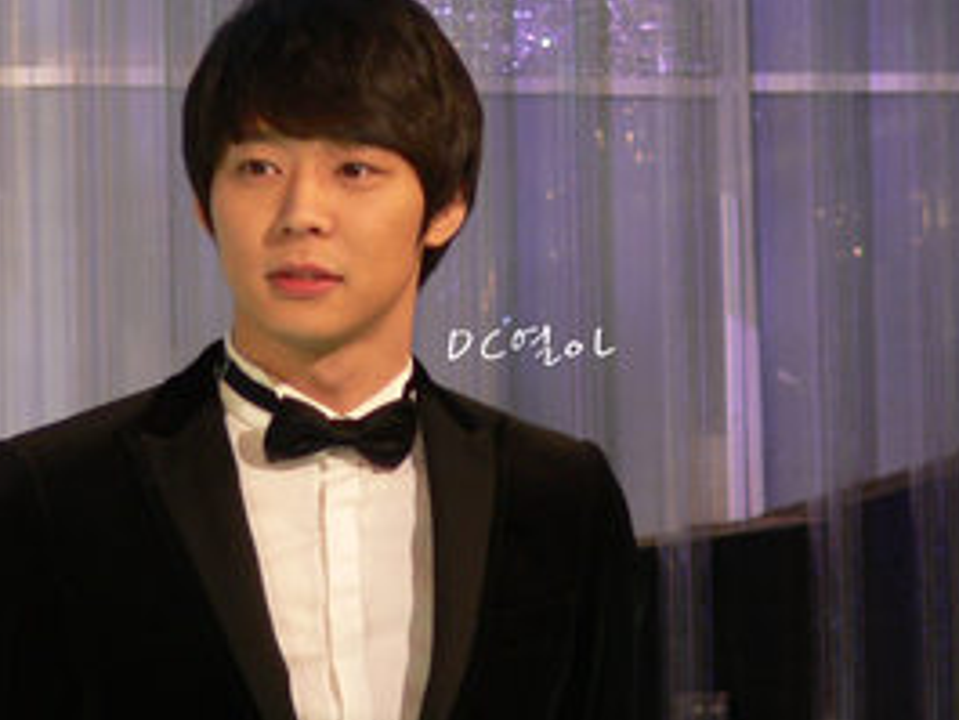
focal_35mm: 1010
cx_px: 351
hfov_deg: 2.0
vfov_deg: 1.5
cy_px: 183
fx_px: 27994
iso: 125
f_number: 3.7
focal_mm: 88.8
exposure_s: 1/30
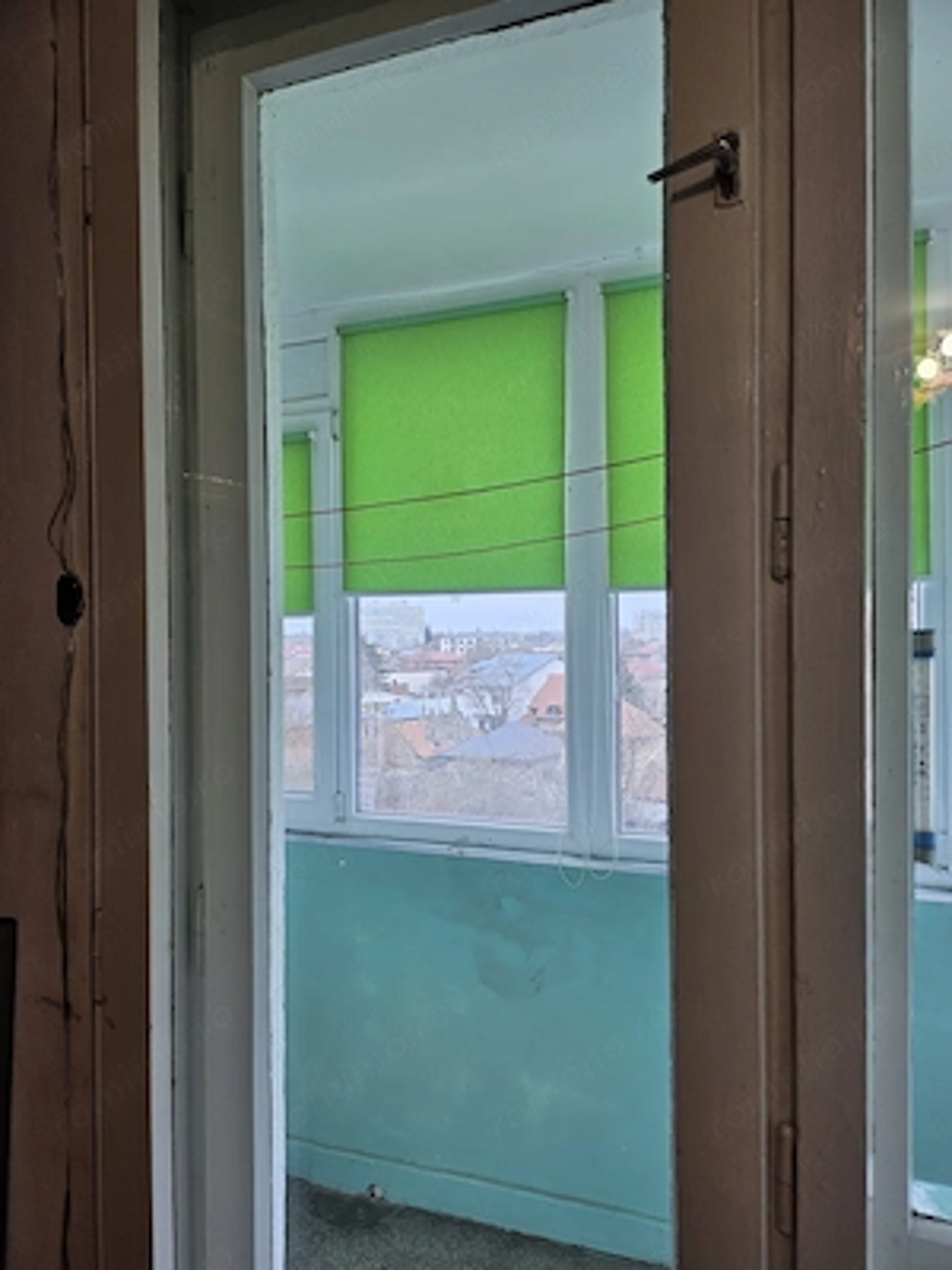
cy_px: 635
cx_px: 476
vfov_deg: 71.6
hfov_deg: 56.8
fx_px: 880
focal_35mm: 24
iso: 50
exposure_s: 1/120
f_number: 1.8
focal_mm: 5
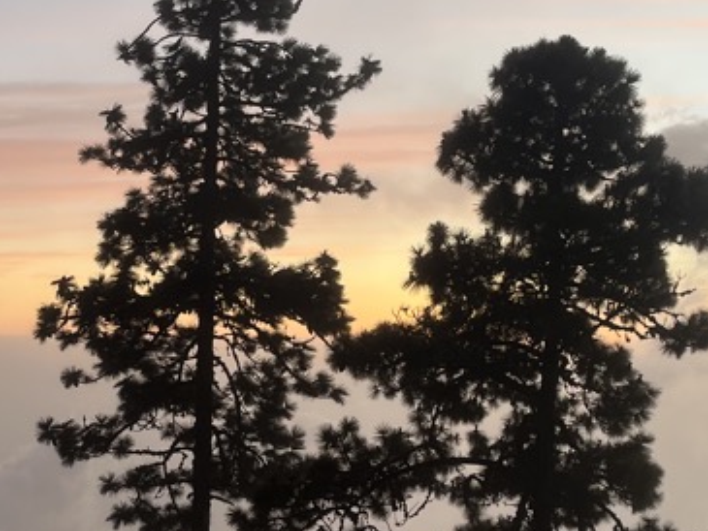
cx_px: 367
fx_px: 1494
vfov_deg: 20.1
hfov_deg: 26.7
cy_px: 337
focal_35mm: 73
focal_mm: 5.1
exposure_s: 1/122
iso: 32
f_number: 1.6
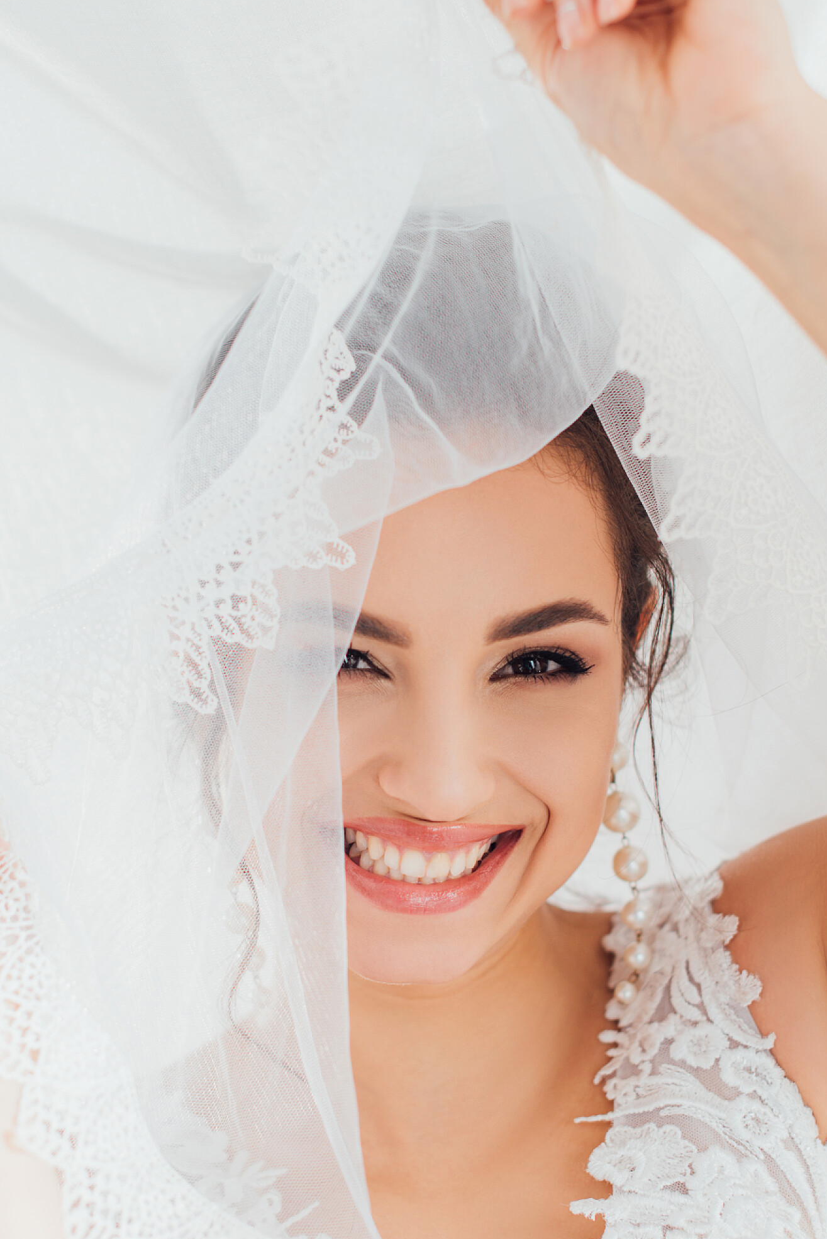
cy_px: 633
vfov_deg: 27.7
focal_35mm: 73
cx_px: 372
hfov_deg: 18.7
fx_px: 2514
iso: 125
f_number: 2.8
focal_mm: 50
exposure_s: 1/200
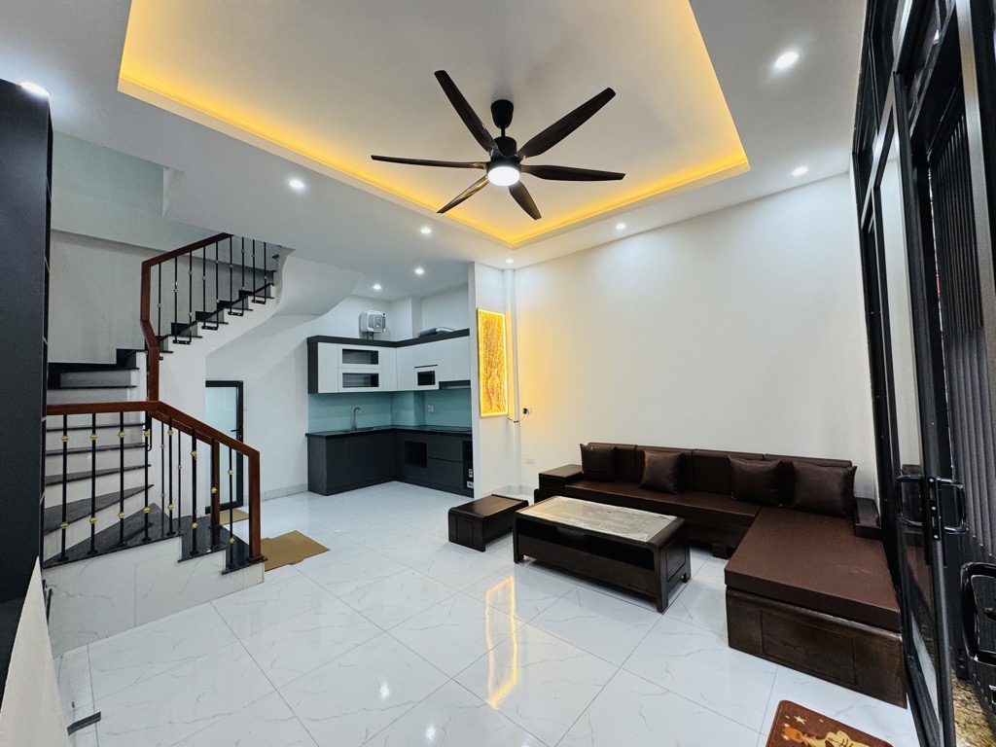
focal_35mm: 14
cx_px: 498
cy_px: 374
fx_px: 403
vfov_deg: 85.7
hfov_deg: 102.1
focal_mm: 2.22
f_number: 2.2
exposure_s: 1/100
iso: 160
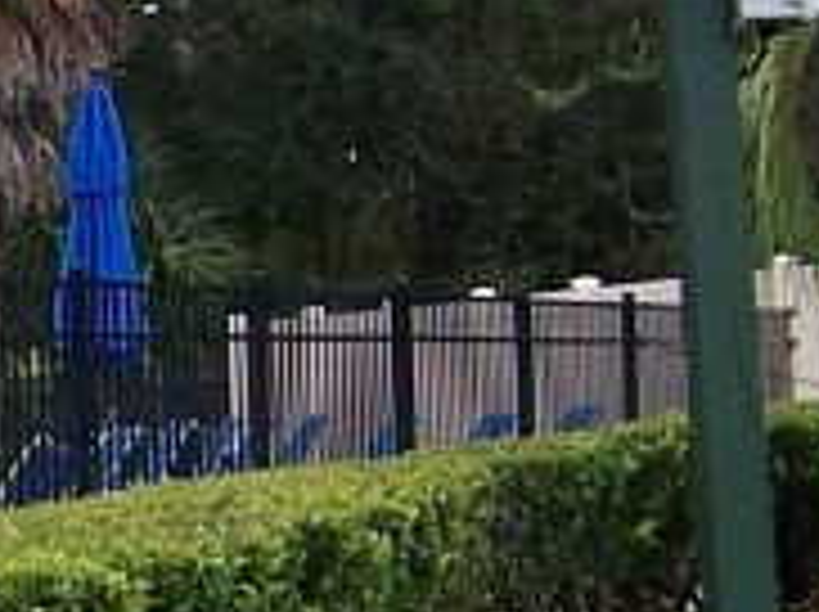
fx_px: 4395
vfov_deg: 8.0
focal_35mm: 186
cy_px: 162
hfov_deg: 10.2
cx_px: -558
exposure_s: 1/125
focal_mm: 5.5
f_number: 3.4
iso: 80
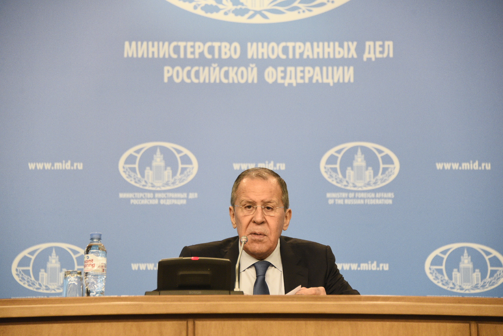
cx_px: 252
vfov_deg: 9.1
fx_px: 2096
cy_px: 168
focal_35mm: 150
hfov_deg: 13.7
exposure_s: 1/125
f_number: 5.6
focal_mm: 150
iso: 5000
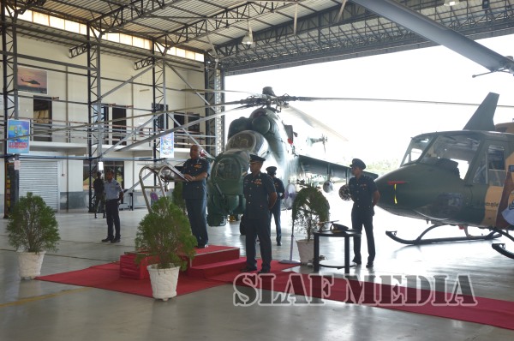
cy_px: 170
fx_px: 556
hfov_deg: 49.6
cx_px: 257
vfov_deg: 34.1
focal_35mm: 39
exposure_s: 1/100
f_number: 5
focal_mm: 26
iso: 400
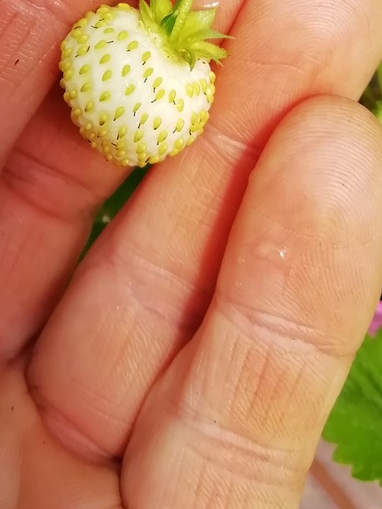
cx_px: 61
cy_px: -47
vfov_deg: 29.5
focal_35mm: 59
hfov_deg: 24.3
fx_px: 867
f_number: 2.2
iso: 50
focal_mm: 3.21
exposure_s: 1/616
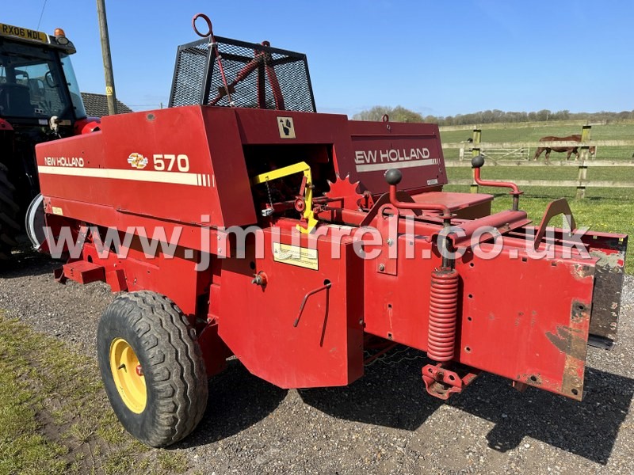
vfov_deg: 56.8
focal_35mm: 24
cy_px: 238
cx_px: 317
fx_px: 440
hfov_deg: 71.6
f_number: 1.78
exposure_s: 1/2028
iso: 80
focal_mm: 6.86
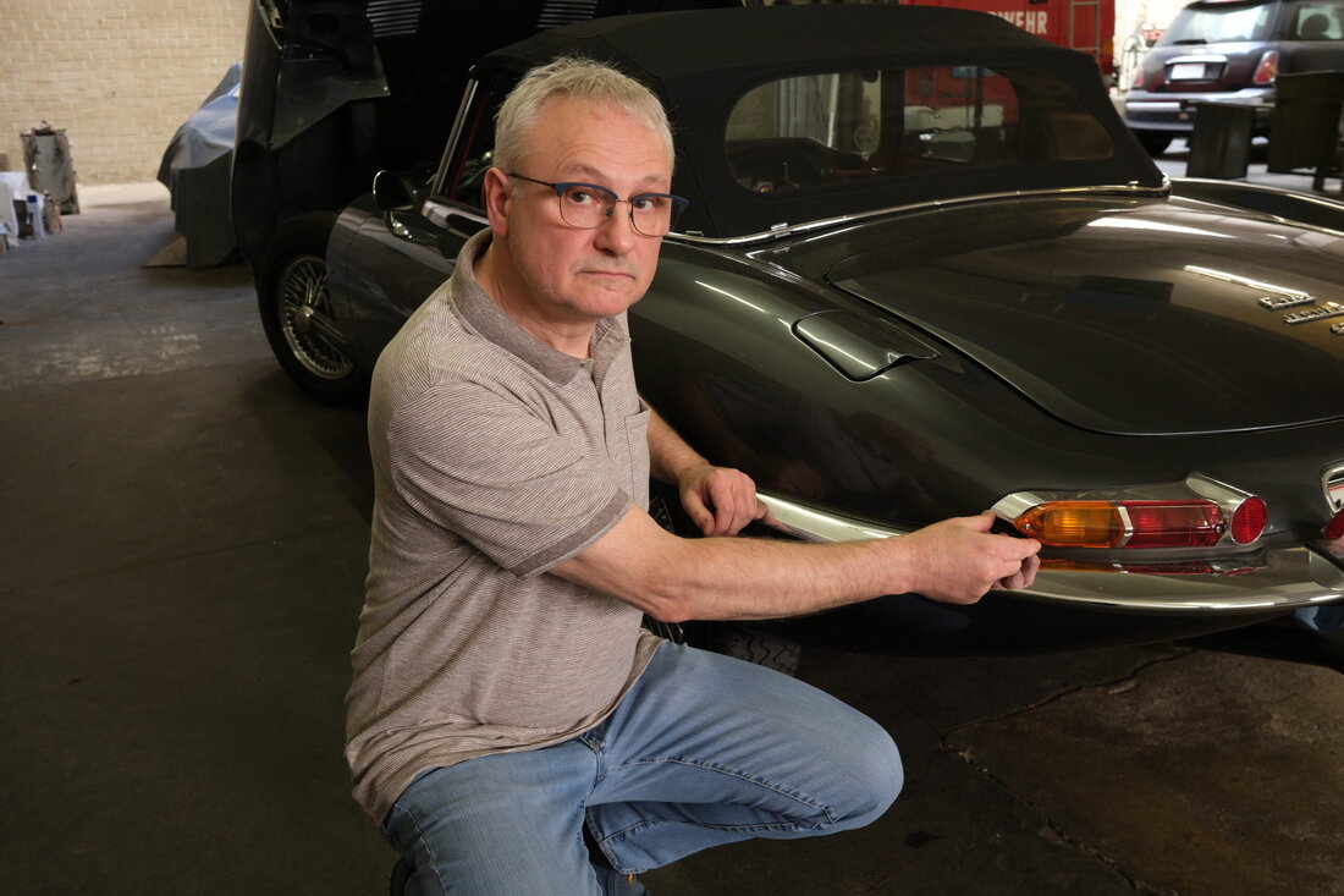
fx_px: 1306
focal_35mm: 35
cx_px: 672
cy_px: 448
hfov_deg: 54.4
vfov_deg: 37.8
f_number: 5.6
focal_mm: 23
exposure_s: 1/30
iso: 1250
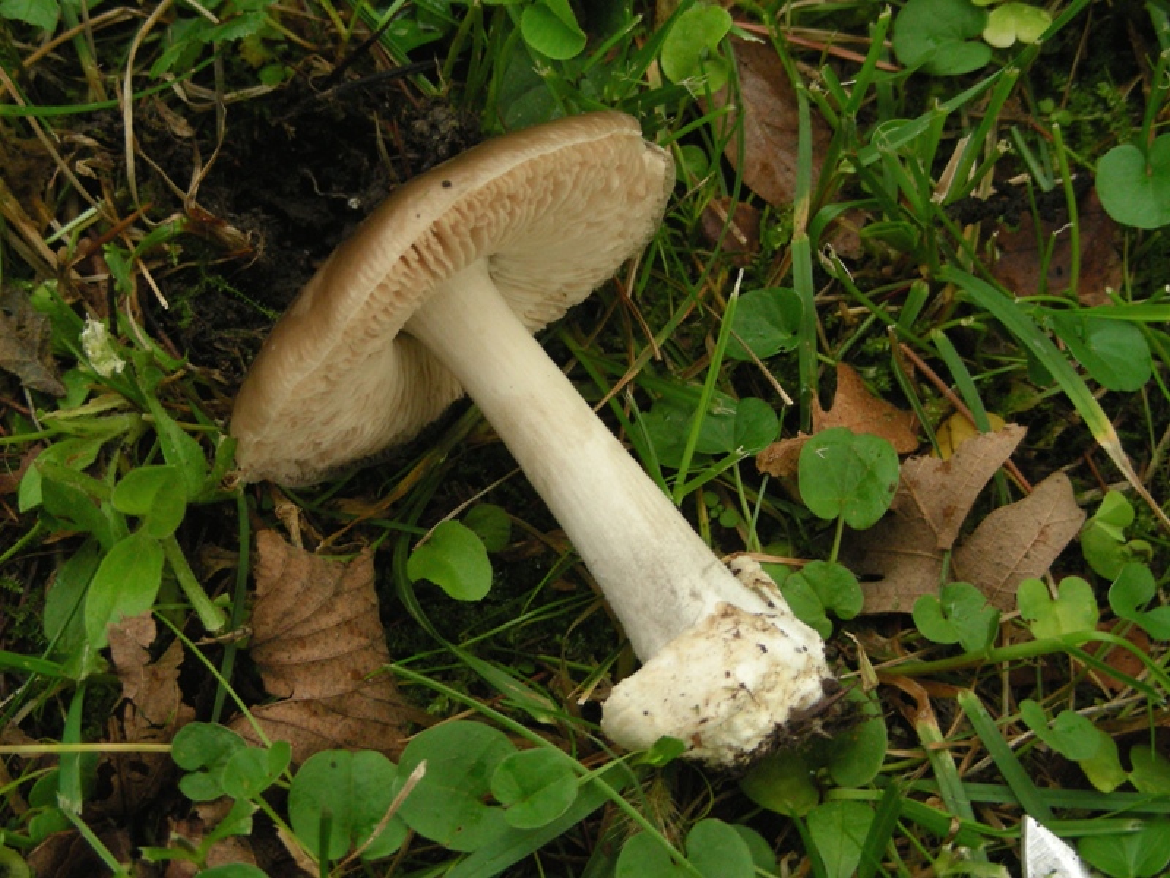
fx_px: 2366
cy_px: 439
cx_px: 585
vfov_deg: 21.0
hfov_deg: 27.8
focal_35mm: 70
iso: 200
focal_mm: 11.7
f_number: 3.5
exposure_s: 1/29.7
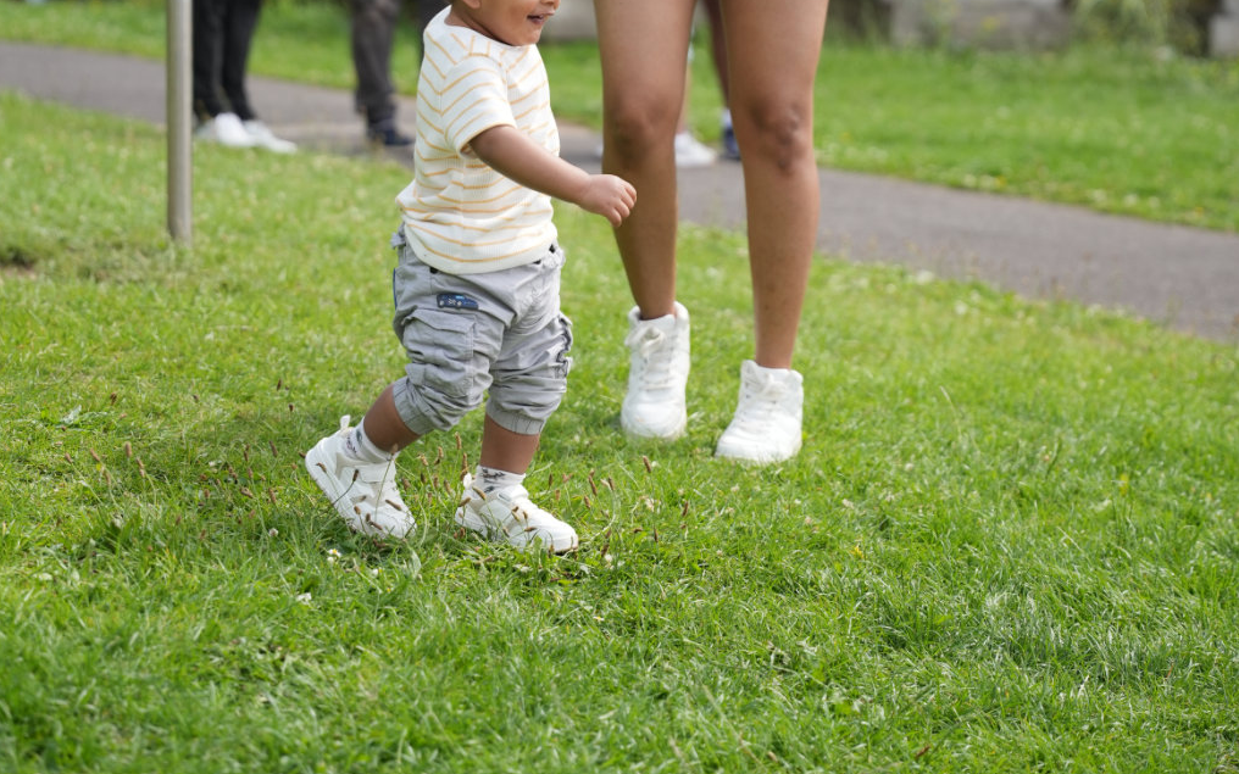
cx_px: 618
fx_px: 3483
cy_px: -9
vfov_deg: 12.5
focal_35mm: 103
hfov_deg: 20.2
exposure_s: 1/1600
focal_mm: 67.1
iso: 250
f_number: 2.8
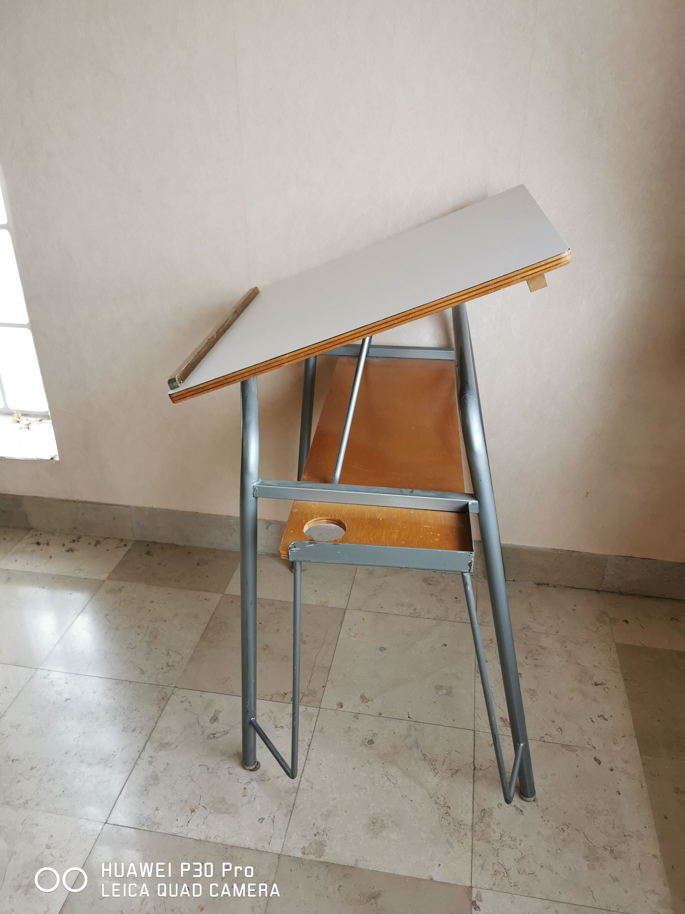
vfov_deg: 65.3
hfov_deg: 51.4
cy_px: 457
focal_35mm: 27
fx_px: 712
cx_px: 342
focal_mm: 5.56
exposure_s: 1/50
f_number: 1.6
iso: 160
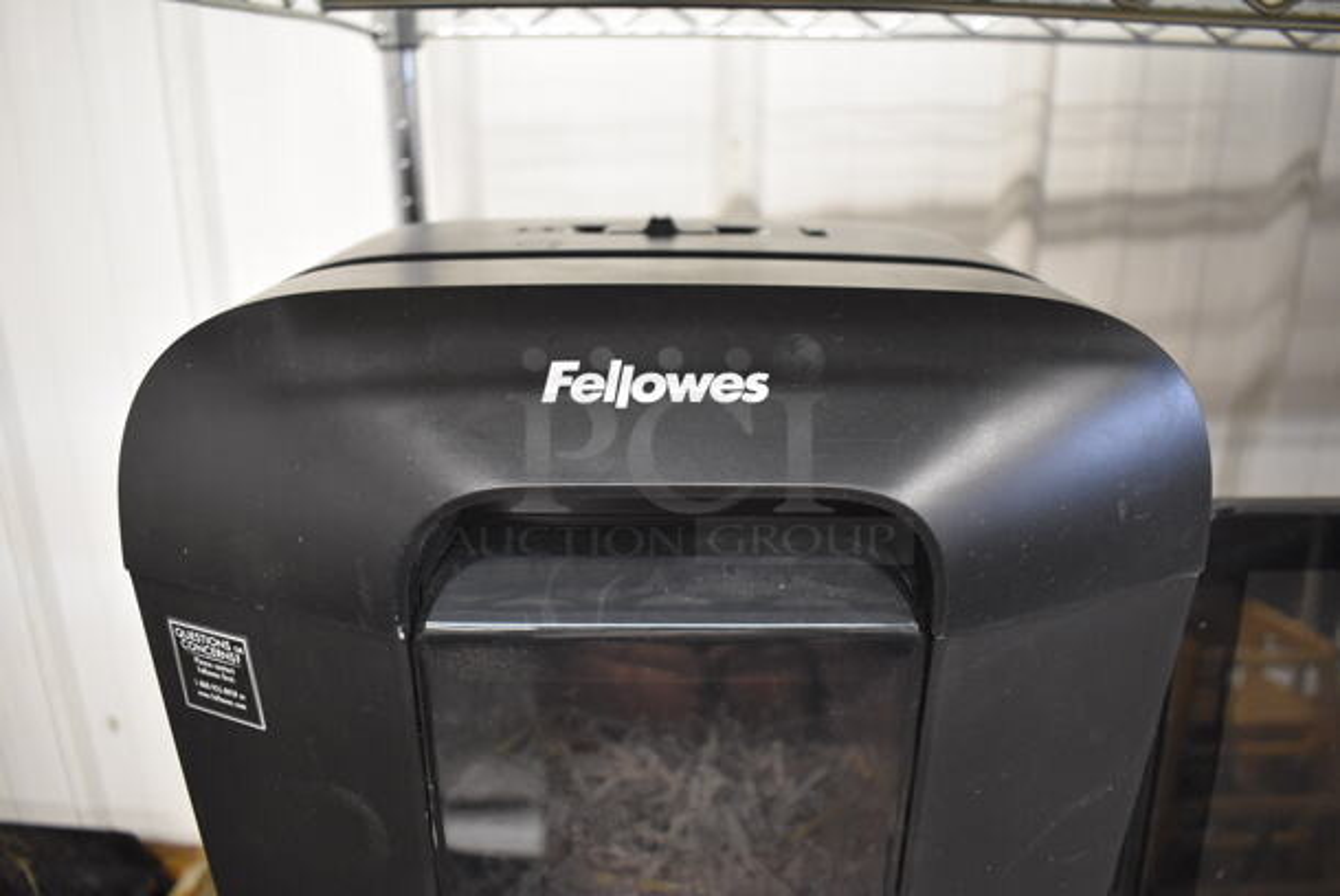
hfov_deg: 67.3
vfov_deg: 48.0
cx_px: 670
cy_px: 448
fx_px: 1006
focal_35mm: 27
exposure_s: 1/60
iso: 2200
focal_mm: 18
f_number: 4
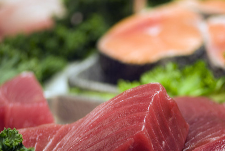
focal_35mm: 253
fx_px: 1583
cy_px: 102
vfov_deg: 5.5
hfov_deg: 8.1
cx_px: 157
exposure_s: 1/10
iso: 100
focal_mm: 105
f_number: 3
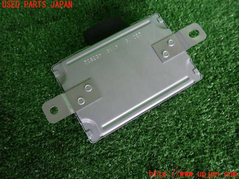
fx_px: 173
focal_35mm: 25
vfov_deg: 54.9
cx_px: 120
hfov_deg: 69.4
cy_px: 90
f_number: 2
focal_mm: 4.5
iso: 200
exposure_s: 1/50
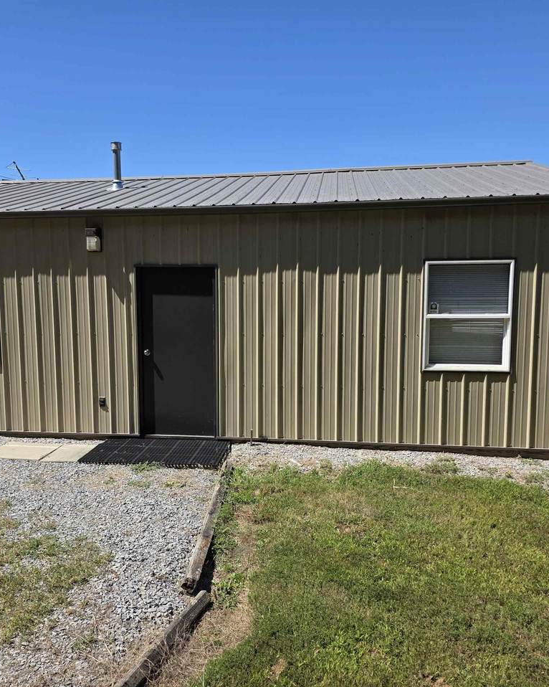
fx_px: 610
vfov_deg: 58.8
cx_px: 236
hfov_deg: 48.3
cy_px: 344
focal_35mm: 30
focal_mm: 6.3
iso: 80
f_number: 1.7
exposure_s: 1/4889
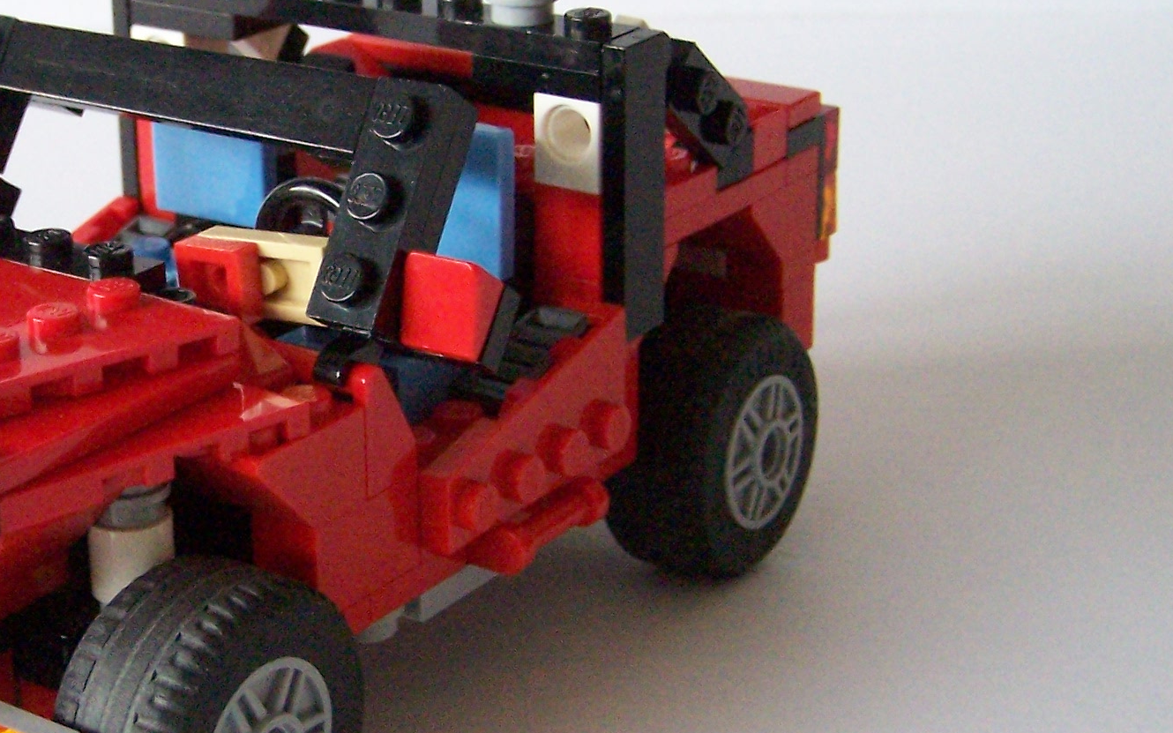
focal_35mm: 78
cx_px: 259
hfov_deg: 26.1
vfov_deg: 16.7
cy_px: 356
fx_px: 2493
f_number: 2.8
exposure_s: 1/90
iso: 400
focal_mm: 6.3
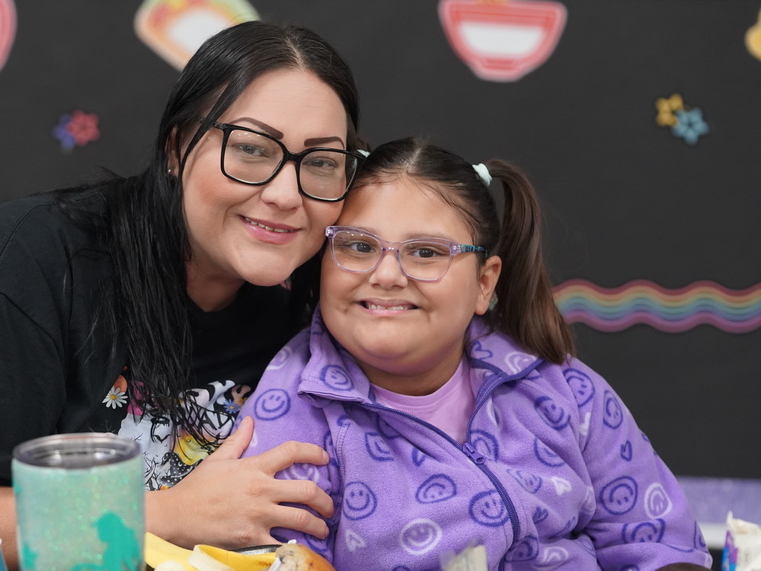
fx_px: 3100
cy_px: 294
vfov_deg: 10.5
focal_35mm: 141
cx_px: 285
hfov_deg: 14.0
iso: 4000
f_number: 4
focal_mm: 109
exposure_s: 1/160
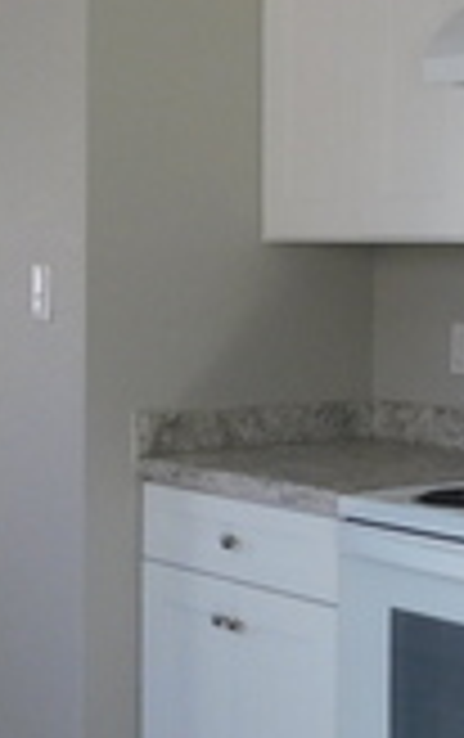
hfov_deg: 13.7
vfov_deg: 21.7
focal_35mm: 95
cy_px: 234
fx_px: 1915
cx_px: 405
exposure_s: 1/60
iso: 125
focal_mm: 4
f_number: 3
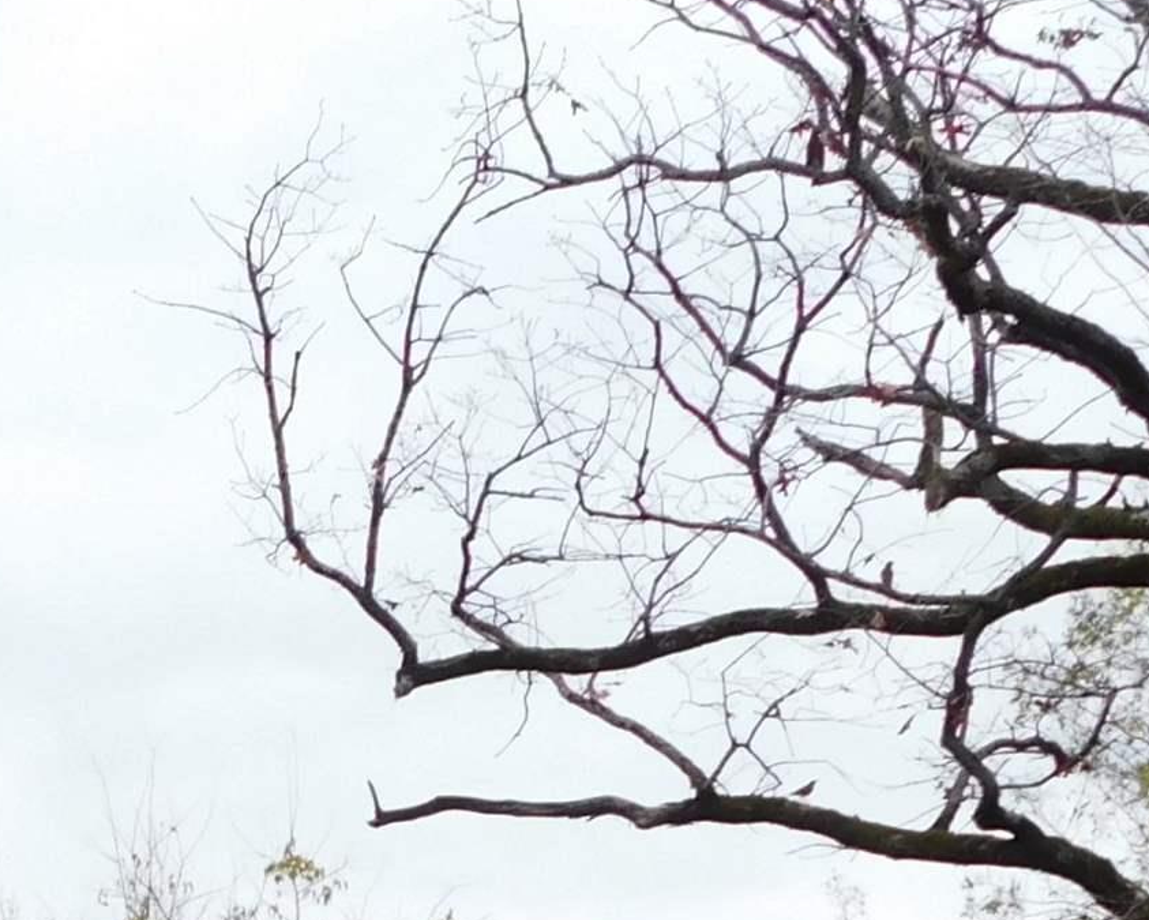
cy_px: 1441
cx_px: -630
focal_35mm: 128
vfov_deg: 11.5
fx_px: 4354
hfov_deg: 14.0
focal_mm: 6.3
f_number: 3.5
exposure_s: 1/200
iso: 125
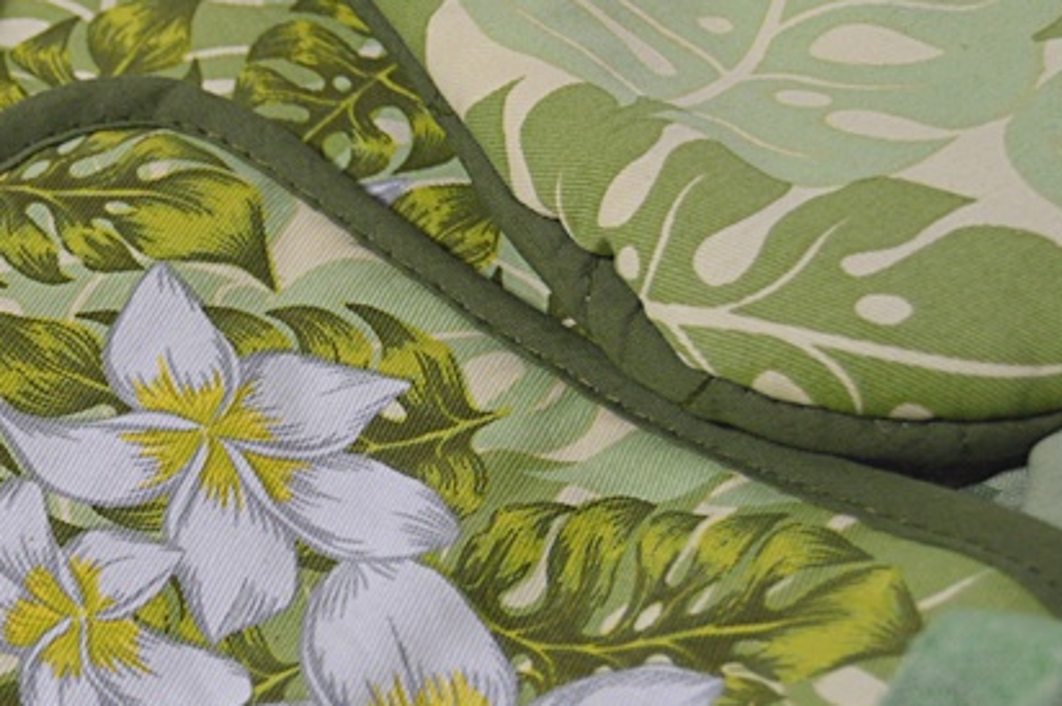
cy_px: 359
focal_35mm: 102
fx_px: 3007
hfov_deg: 19.4
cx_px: -23
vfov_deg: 13.4
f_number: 4.5
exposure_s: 1/80
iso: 400
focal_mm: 28
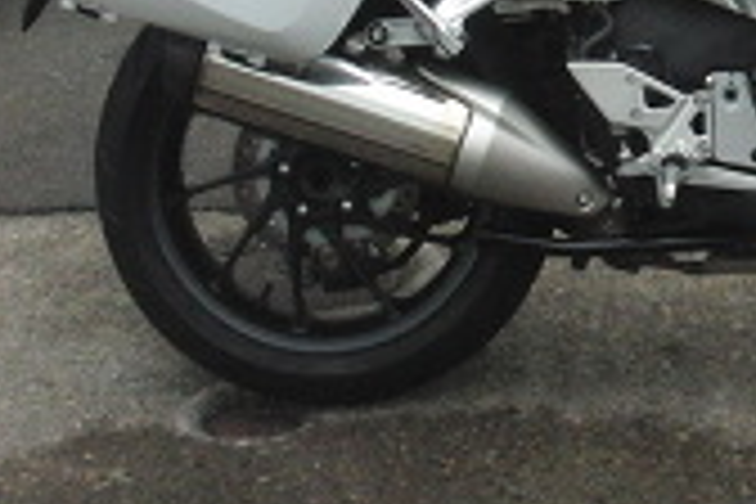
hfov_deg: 18.8
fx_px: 2226
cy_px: -7
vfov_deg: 12.7
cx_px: 734
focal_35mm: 106
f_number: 3.9
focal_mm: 6.66
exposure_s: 1/500
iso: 400
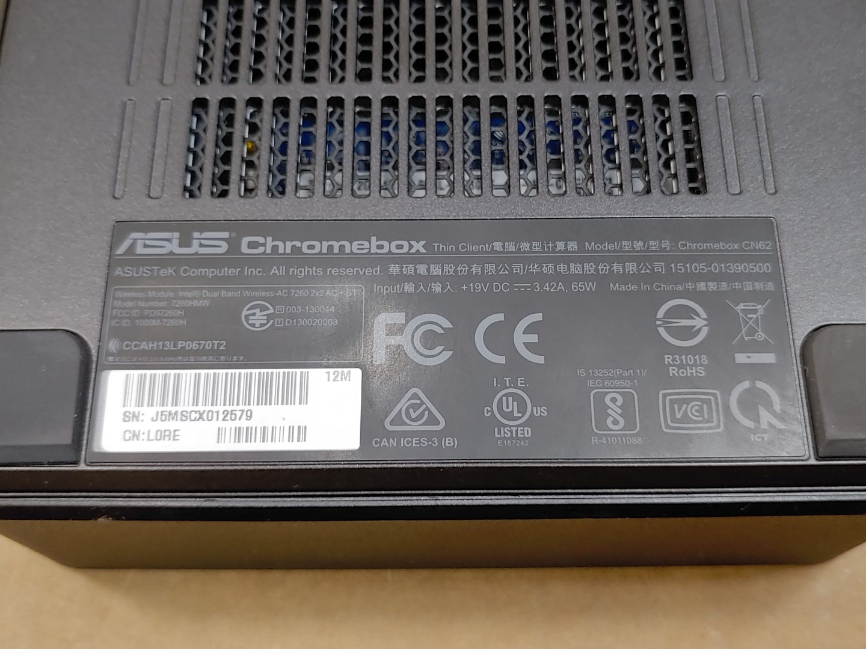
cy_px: 324
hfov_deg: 47.9
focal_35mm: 39
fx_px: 976
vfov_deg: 36.8
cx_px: 433
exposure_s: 1/120
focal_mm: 4.36
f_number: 1.8
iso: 50
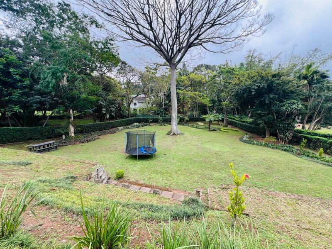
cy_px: 124
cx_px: 166
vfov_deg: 89.9
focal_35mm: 13
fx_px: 125
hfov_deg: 106.2
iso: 32
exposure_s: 1/231
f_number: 1.8
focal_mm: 1.57
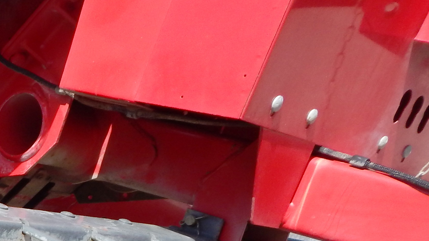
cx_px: -132
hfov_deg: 26.8
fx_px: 751
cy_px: 316
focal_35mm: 66
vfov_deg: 17.1
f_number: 3
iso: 125
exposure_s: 1/1000
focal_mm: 4
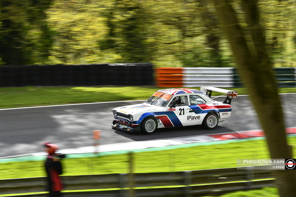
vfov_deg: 13.0
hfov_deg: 19.5
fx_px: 863
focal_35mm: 105
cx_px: 148
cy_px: 98
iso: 125
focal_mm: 70
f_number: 5.6
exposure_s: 1/100
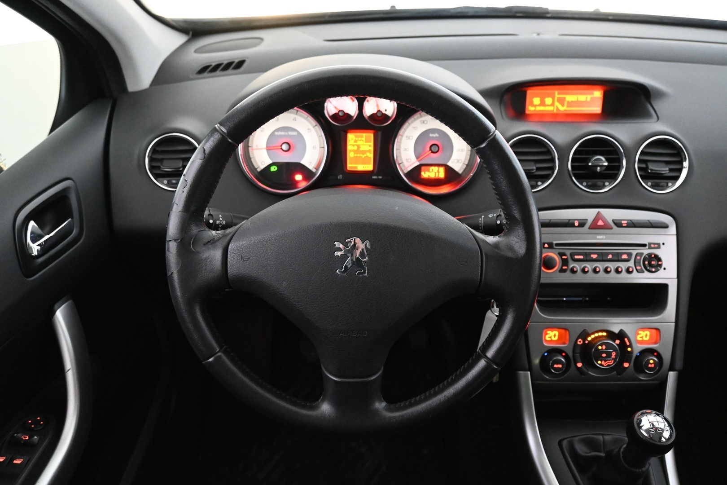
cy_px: 242
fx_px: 591
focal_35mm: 29
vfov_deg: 44.6
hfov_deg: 63.2
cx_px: 364
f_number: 3.8
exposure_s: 1/30
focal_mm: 19.5
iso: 5600
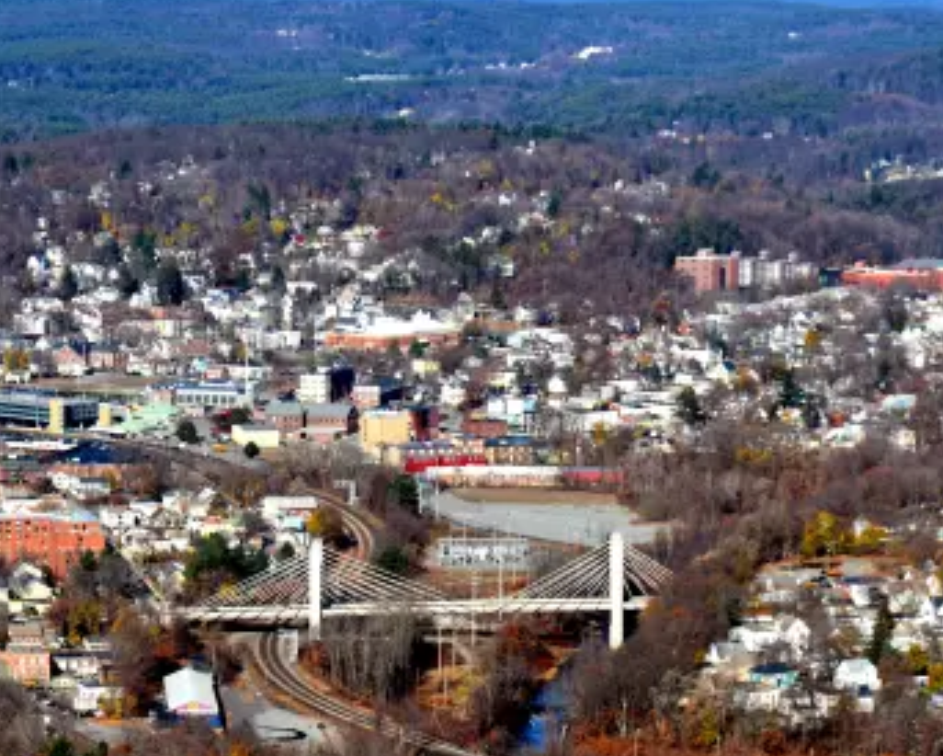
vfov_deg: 10.4
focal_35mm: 148
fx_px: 4133
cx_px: 353
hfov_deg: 13.0
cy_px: 444
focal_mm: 60
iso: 220
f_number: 8
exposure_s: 1/500
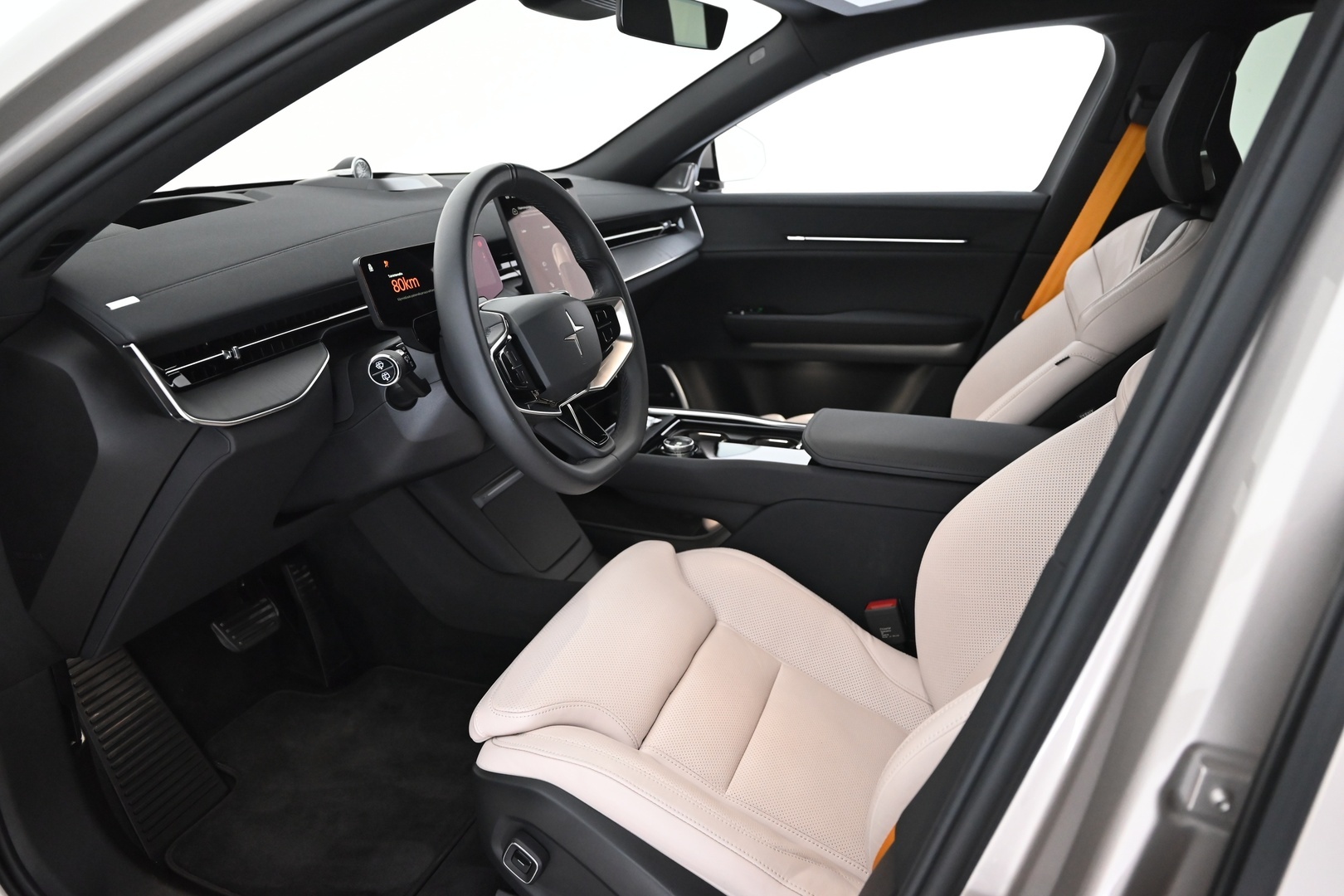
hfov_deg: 73.7
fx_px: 896
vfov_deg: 53.1
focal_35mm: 24
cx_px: 672
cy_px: 448
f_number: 4
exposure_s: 1/60
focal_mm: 24
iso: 4500
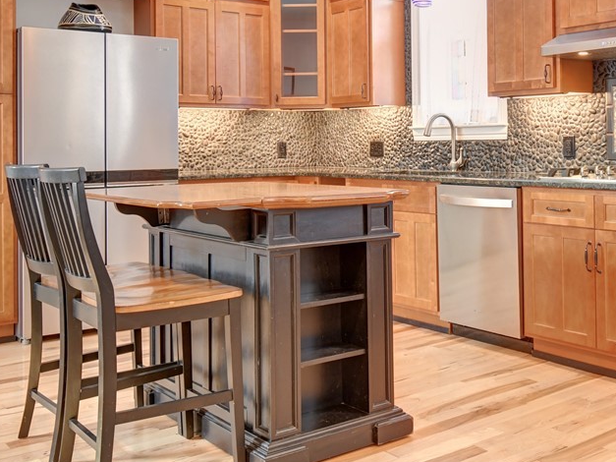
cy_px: 139
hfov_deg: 41.5
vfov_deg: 31.8
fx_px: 801
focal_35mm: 45
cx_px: 410
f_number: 5.3
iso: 1250
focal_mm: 18
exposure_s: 1/6
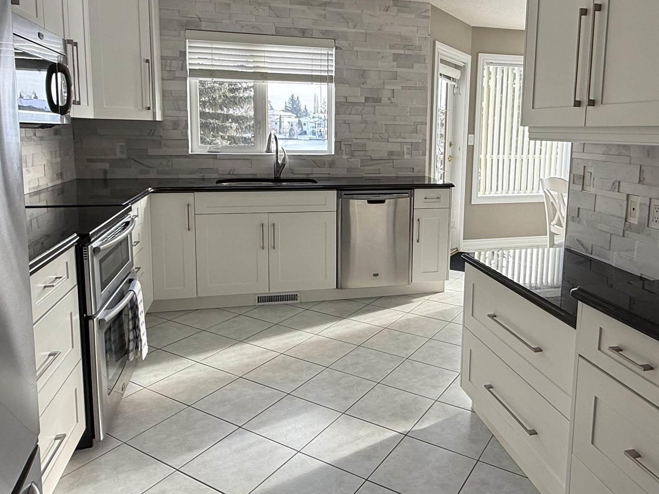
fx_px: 514
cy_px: 194
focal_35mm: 27
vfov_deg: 51.0
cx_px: 391
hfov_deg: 64.8
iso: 64
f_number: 2.2
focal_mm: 2.22
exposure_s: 1/150
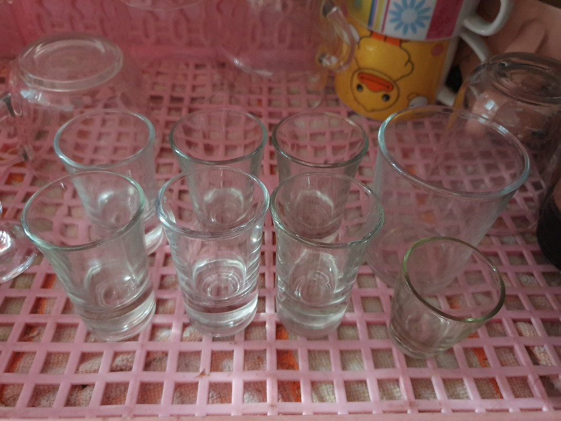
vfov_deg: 53.1
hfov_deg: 67.3
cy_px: 210
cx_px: 280
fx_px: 421
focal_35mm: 26
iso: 640
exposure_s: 1/25
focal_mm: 4.32
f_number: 1.5
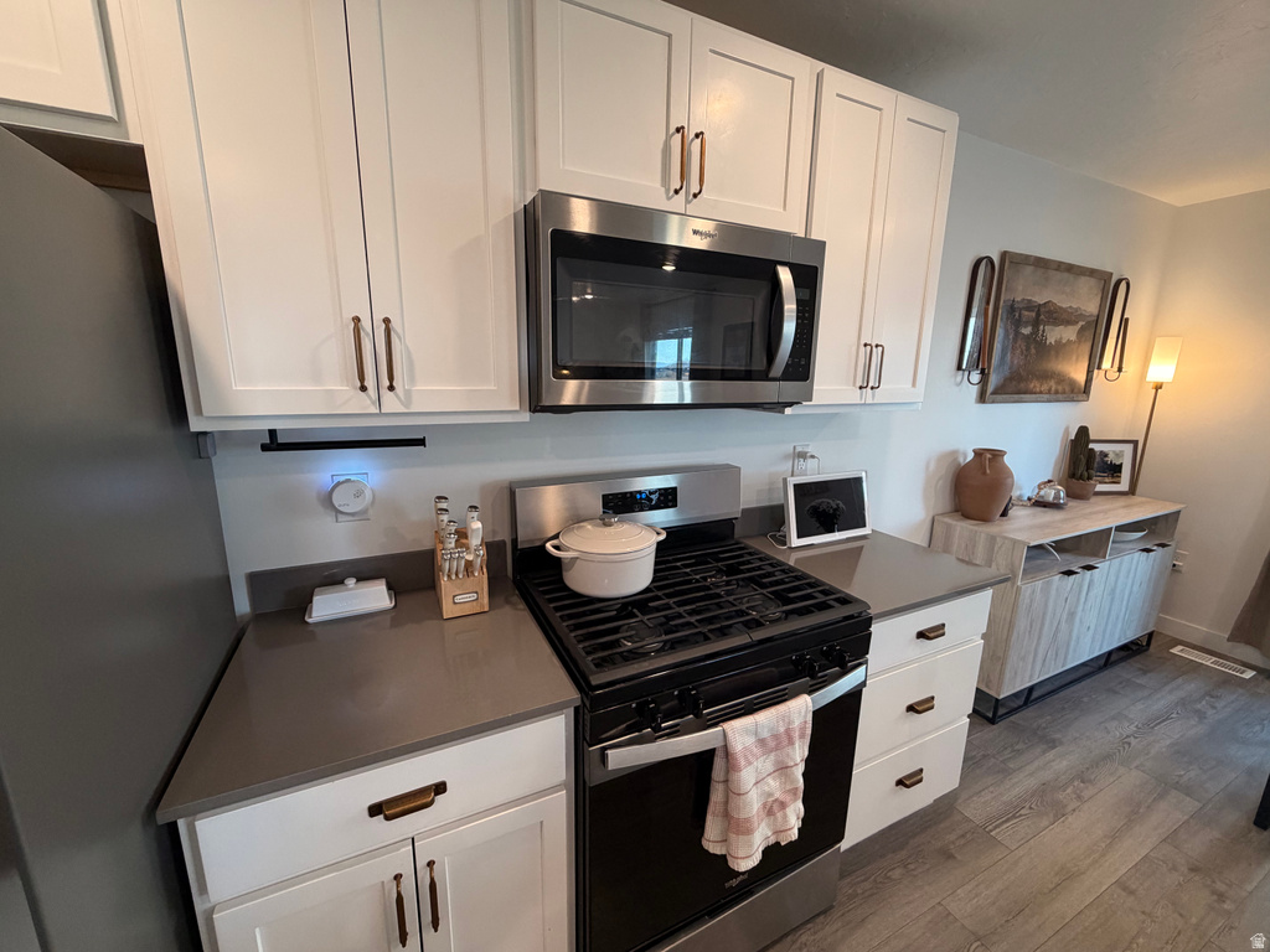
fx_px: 514
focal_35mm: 14
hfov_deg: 102.1
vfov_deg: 85.7
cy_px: 476
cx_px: 635
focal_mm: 2.22
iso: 250
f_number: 2.2
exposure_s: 1/120
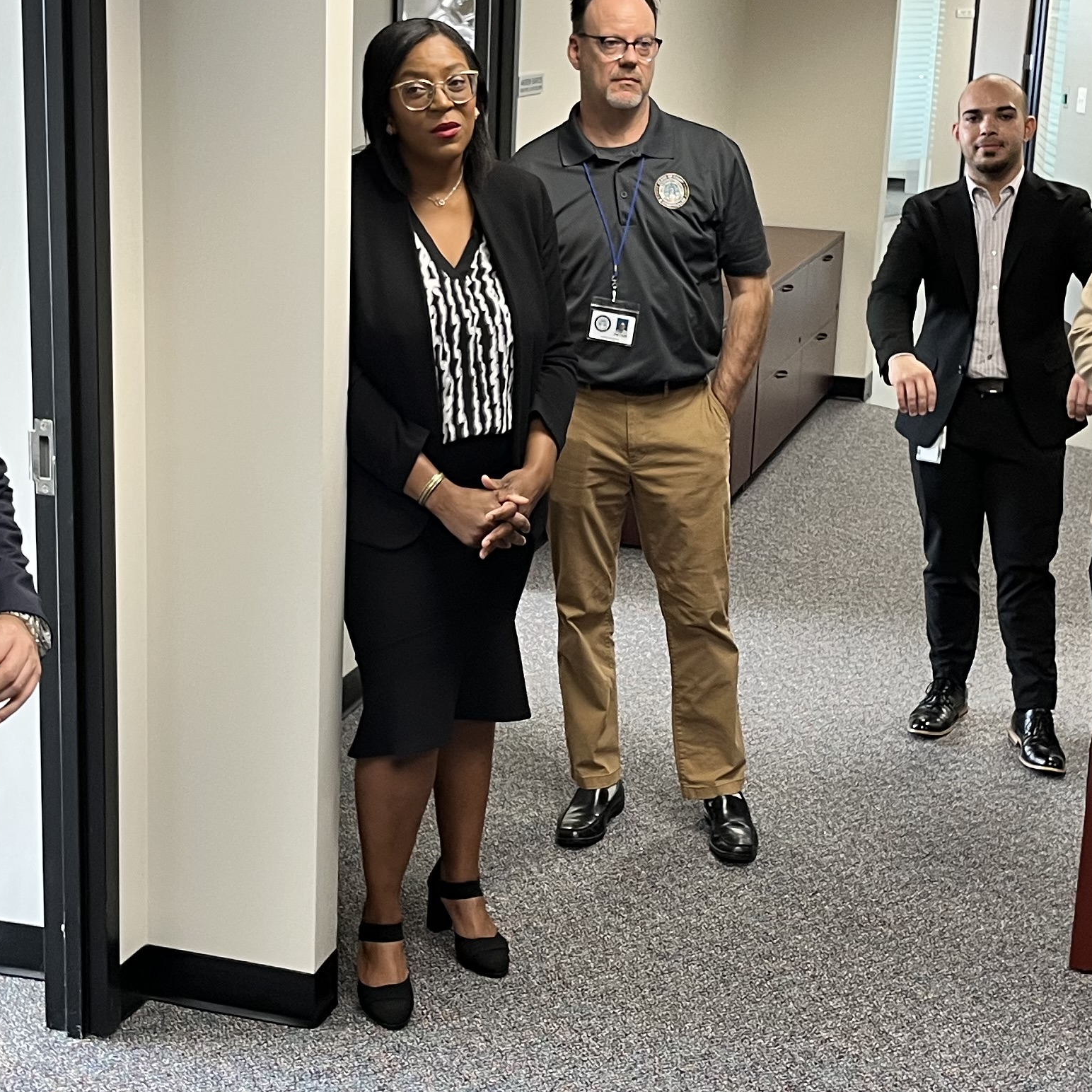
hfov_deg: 28.6
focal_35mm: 60
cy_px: 536
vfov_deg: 28.6
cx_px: 523
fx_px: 2141
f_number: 1.6
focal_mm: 5.1
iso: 125
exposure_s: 1/60
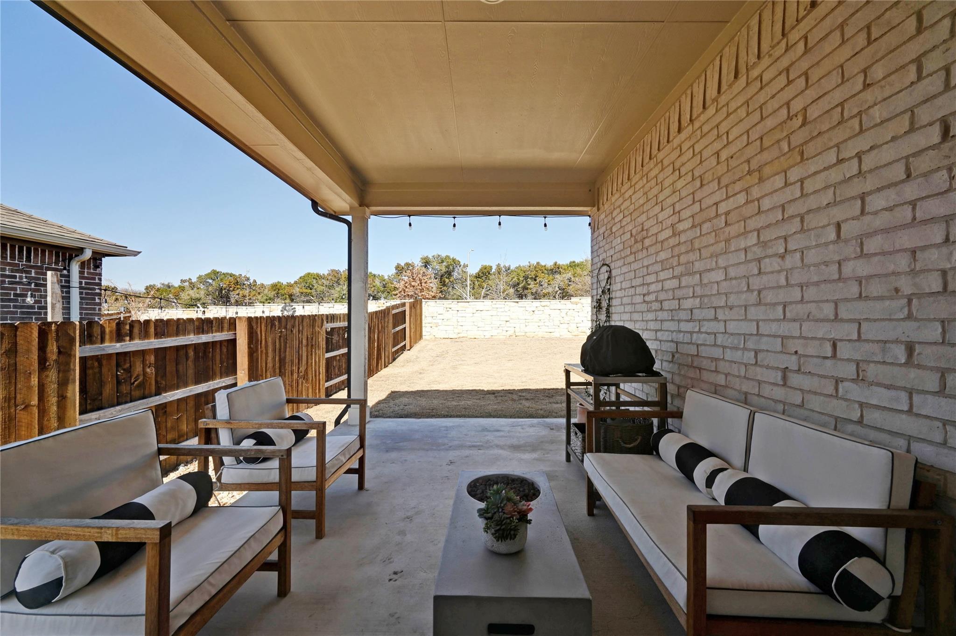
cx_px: 478
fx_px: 371
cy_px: 318
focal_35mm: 14
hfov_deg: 104.3
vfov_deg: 81.1
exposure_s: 1/125
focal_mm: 14
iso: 200
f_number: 14
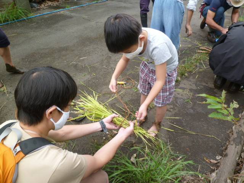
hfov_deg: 69.4
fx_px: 176
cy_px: 92
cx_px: 122
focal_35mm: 25
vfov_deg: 54.9
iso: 80
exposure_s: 1/50
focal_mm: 4.5
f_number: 2.8
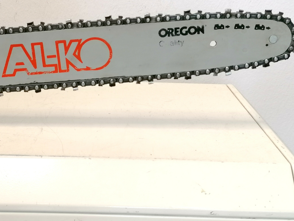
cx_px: 99
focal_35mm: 53
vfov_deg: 27.2
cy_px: 58
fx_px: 450
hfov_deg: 35.8
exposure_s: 1/33.3
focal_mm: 4.75
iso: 160
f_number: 1.8
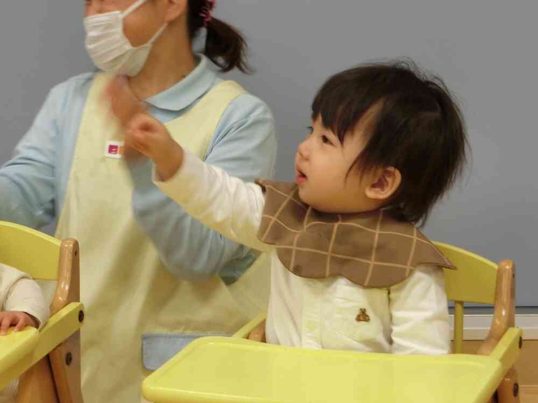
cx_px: 269
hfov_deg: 15.9
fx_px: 1927
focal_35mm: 124
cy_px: 202
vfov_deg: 12.0
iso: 250
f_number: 5.7
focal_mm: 22.1
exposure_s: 1/60
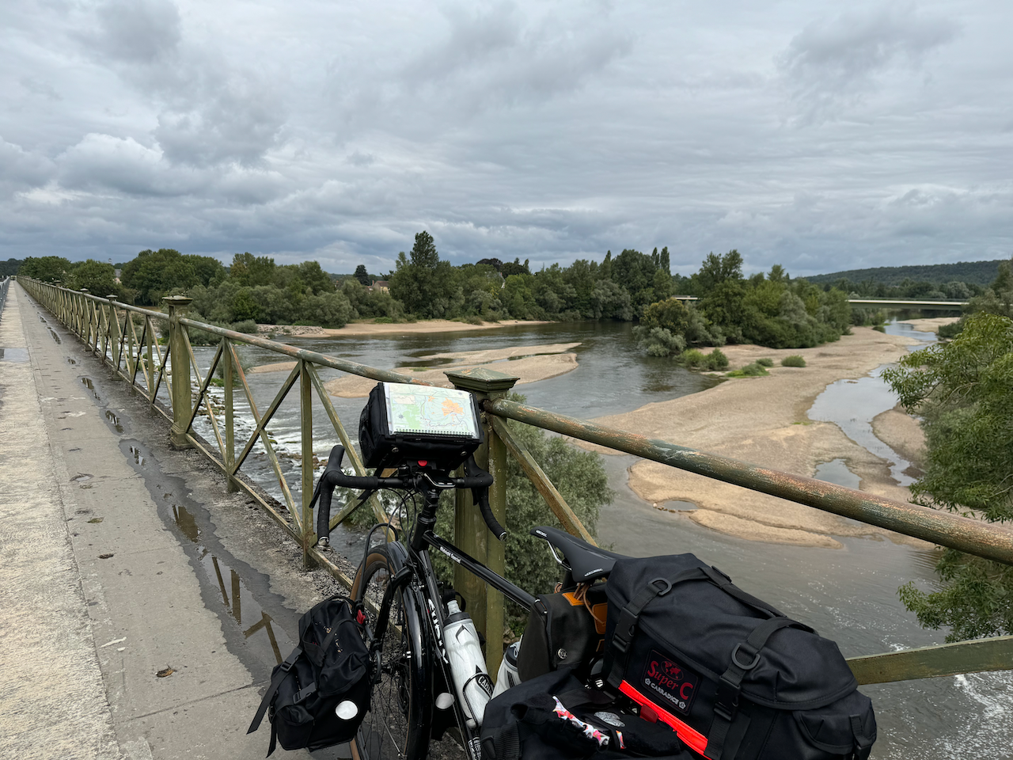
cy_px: 380
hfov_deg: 71.6
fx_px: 702
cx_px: 506
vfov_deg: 56.8
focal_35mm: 24
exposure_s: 1/4950
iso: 80
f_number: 1.78
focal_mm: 6.76
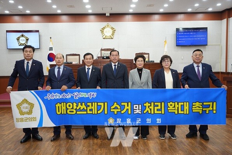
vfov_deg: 42.4
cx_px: 116
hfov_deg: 60.3
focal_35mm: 31
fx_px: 200
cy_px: 78
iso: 640
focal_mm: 31
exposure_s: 1/60
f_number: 4
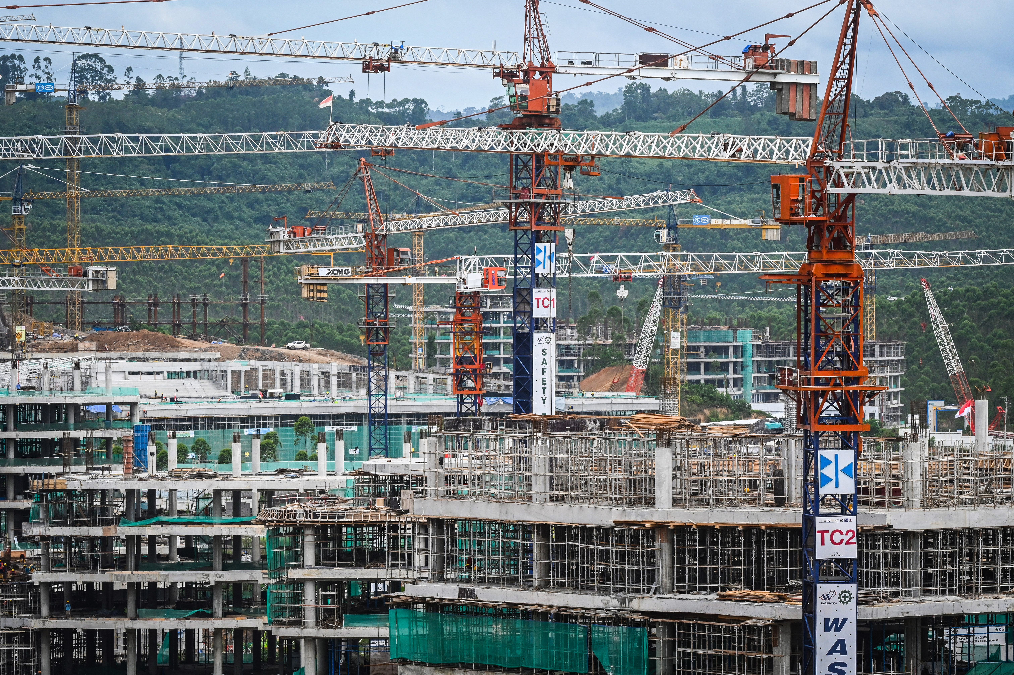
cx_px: 507
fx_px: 5629
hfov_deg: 10.3
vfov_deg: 6.9
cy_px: 338
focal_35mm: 200
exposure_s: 1/640
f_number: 20
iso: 1250
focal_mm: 200
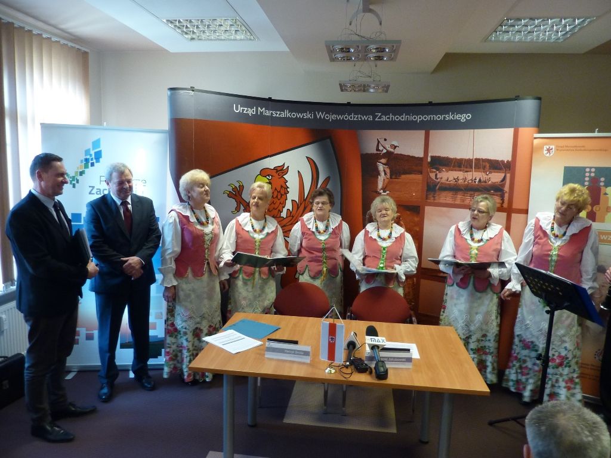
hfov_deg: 69.4
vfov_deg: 54.9
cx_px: 306
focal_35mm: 25
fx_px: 441
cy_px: 229
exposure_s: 1/15
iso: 200
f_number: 3.3
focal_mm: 4.1
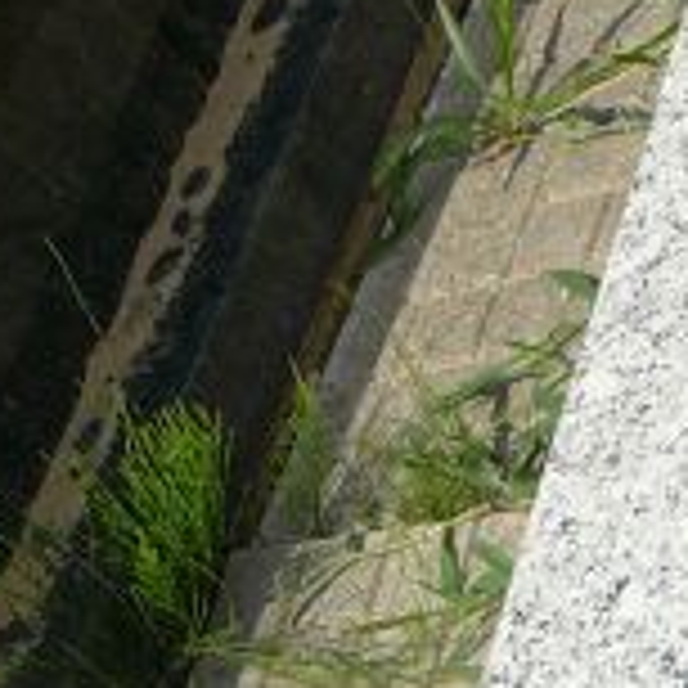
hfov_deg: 8.6
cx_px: 1376
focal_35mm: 192
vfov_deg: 9.1
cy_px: 238
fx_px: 4317
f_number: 5.6
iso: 80
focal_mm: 7.8
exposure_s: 1/500
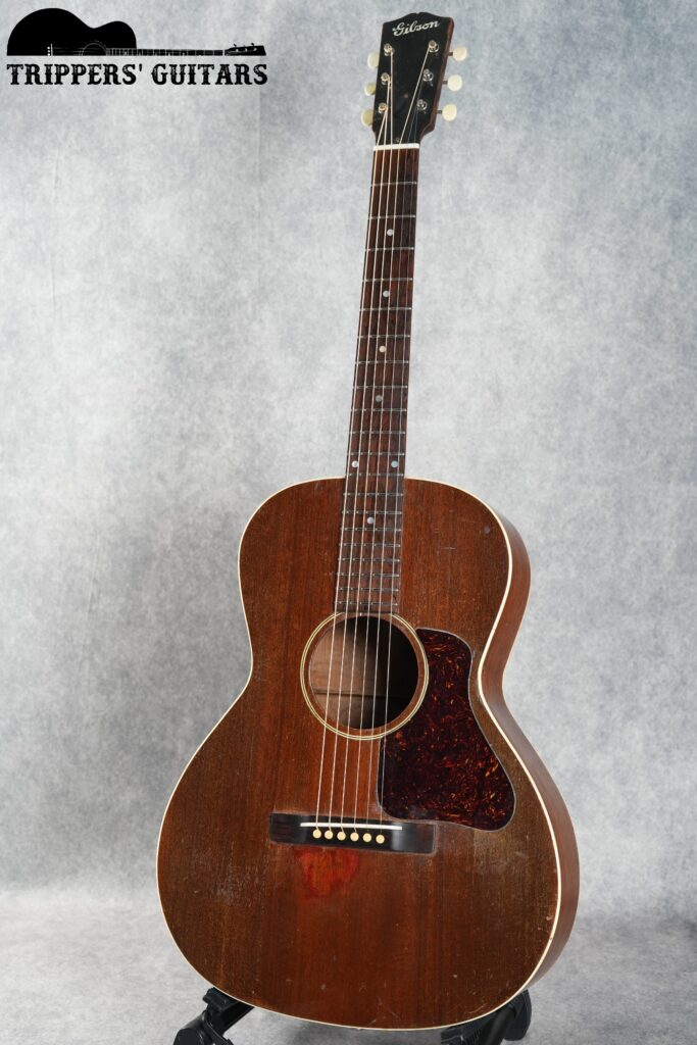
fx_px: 1451
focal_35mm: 50
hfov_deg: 27.0
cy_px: 522
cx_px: 348
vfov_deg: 39.6
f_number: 6.3
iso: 400
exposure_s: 1/1.6
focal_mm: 50
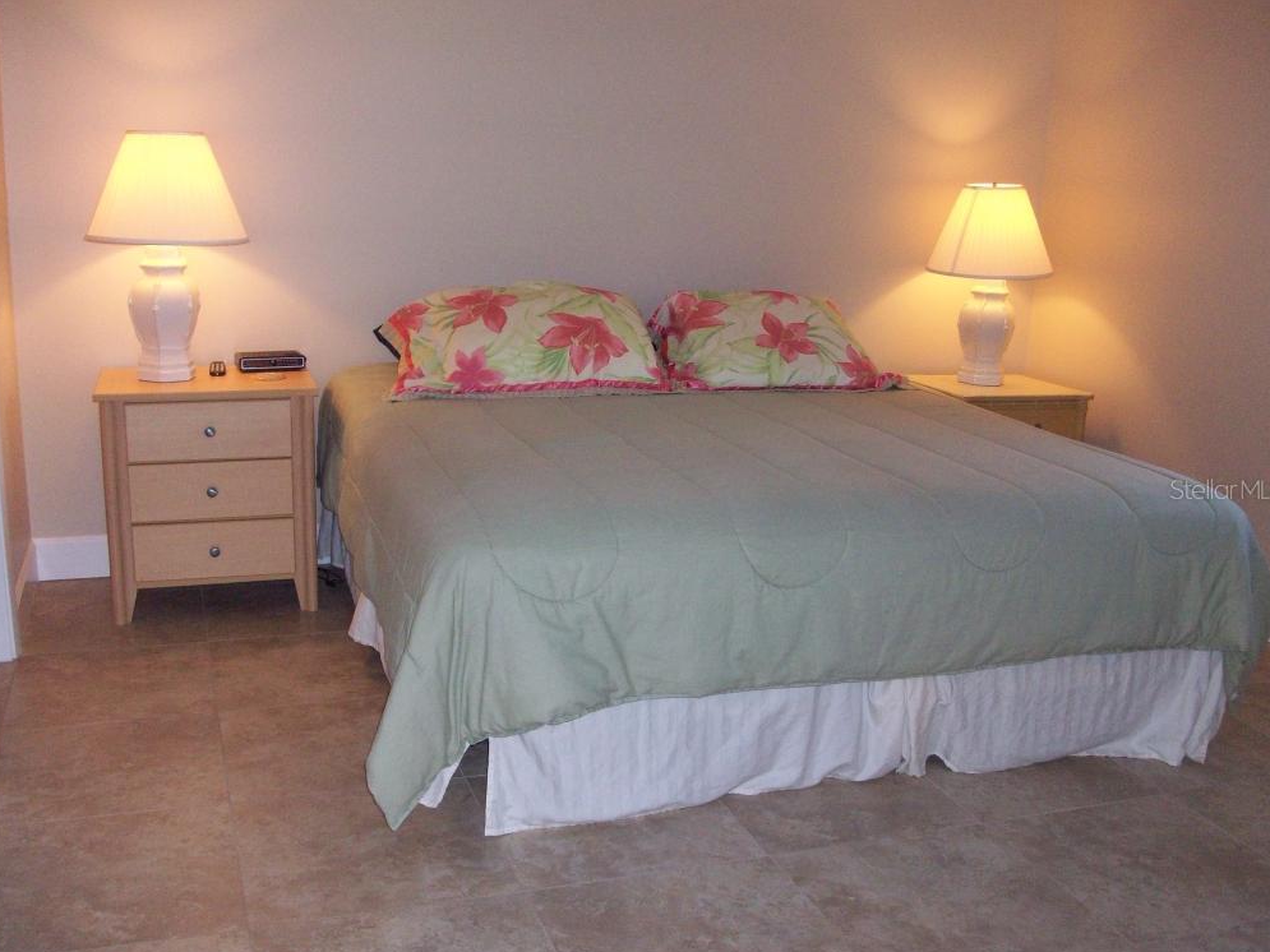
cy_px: 489
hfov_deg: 52.6
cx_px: 637
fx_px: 1284
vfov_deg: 40.7
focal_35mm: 35
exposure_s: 1/60
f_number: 2.8
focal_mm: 5.7
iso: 200
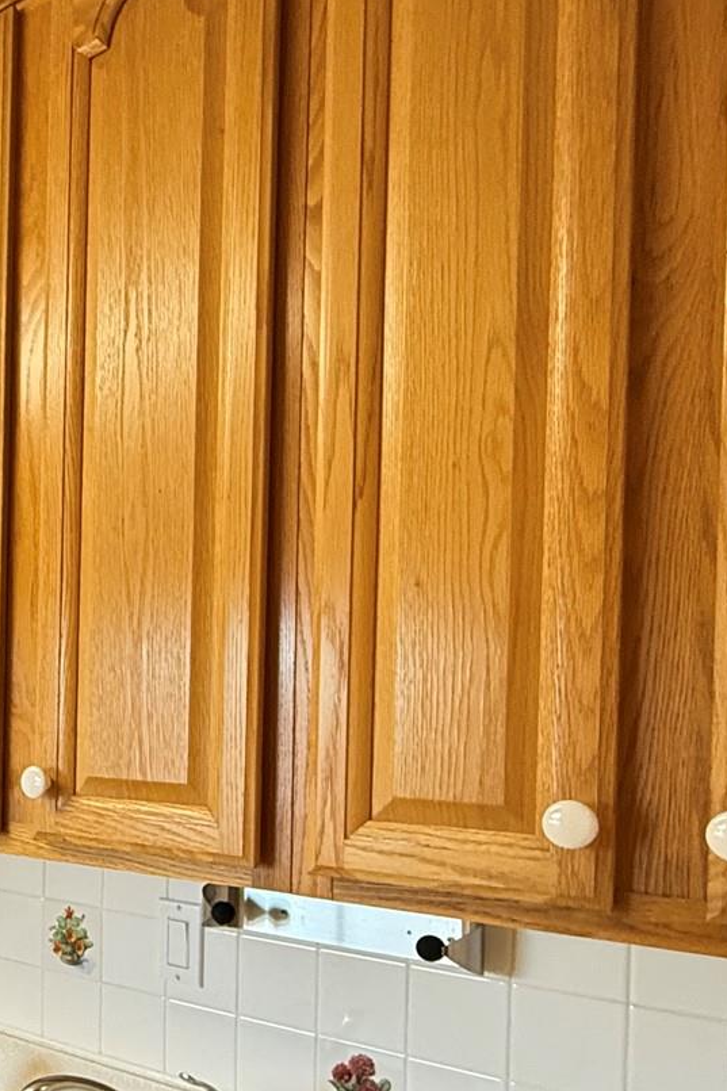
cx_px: -134
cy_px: 724
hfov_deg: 30.7
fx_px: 1121
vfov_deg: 51.0
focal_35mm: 37
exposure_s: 1/120
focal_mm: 2.22
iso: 500
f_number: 2.2
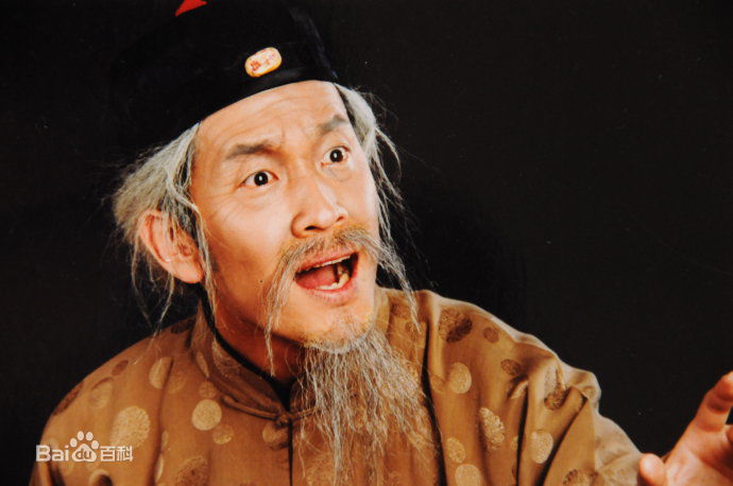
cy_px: 243
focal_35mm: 255
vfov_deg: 5.4
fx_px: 5185
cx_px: 366
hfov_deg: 8.1
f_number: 5.6
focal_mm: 170
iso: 1600
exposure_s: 1/125
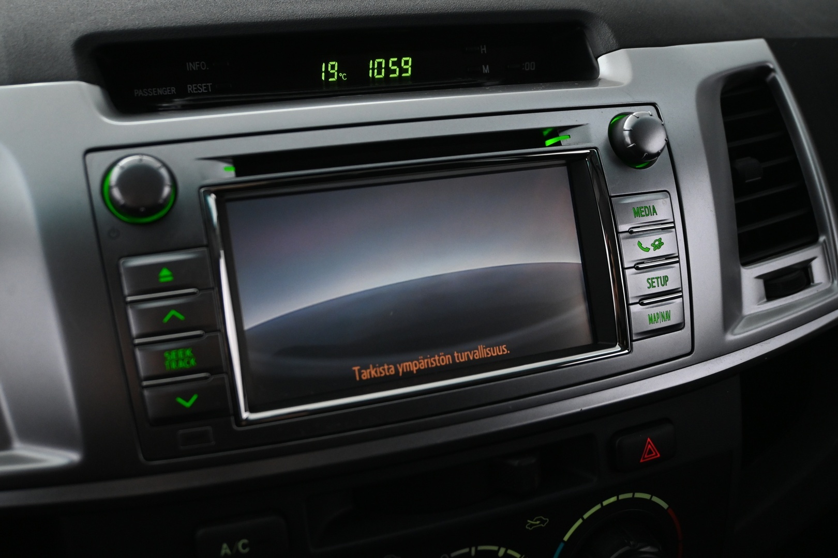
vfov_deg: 36.2
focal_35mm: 37
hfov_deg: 52.2
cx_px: 419
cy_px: 279
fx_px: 855
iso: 1600
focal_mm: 24.5
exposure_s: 1/25
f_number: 4.2
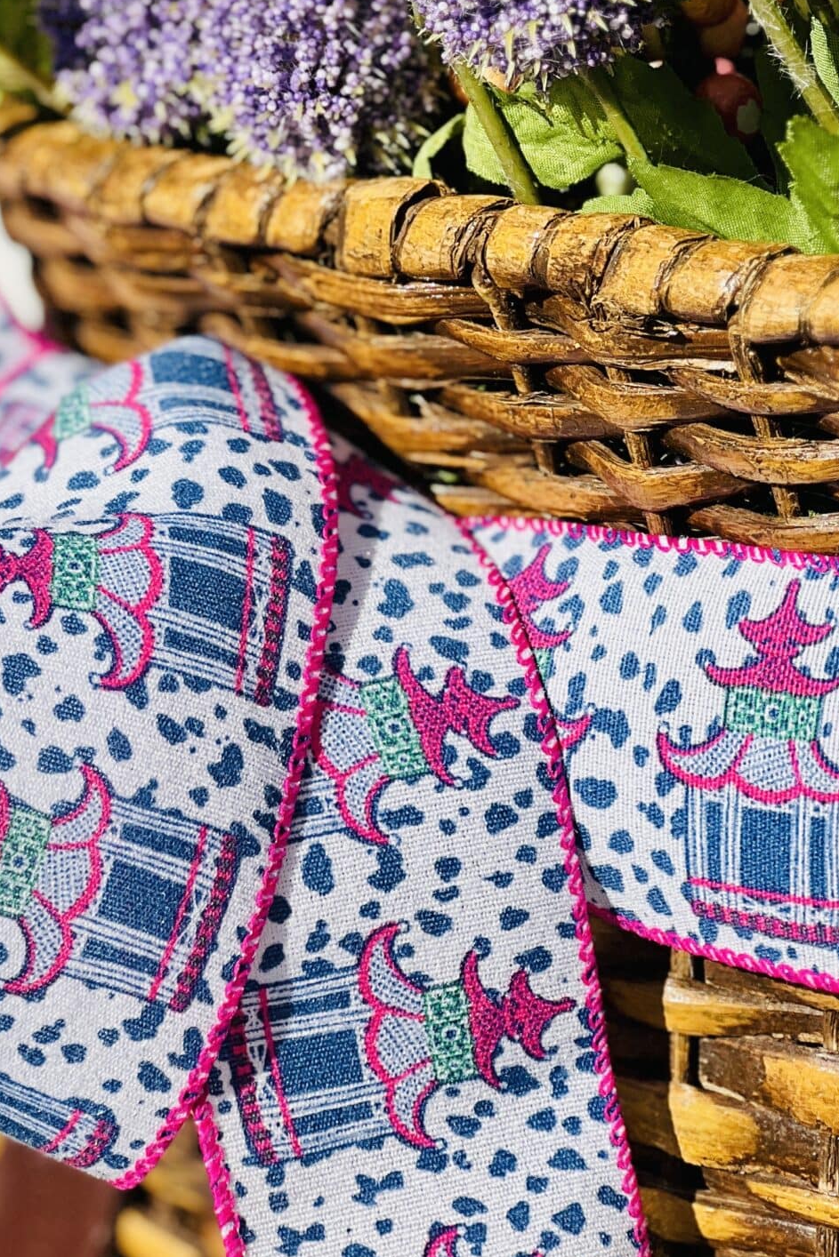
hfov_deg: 9.4
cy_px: 372
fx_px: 5067
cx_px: 155
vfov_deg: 14.1
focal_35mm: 145
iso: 32
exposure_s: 1/1206
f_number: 2.8
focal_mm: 9
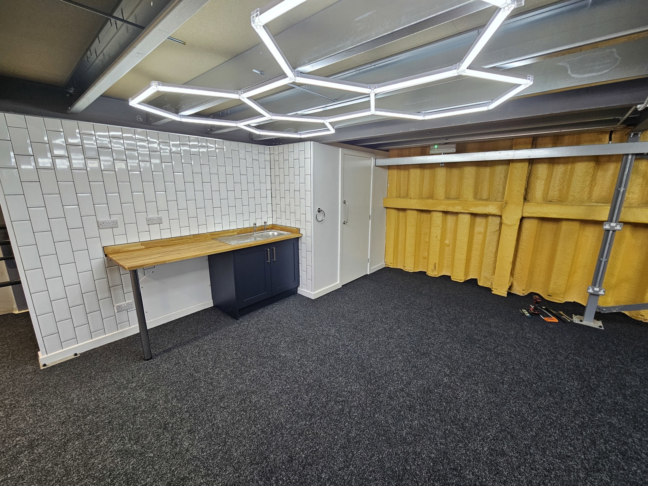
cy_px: 243
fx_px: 243
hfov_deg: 106.2
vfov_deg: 89.9
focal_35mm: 13
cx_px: 324
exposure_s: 1/50
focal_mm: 2.2
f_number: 2.2
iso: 80
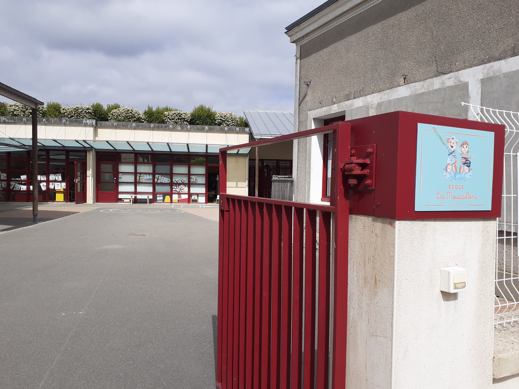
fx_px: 405
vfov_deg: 51.4
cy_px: 194
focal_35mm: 27
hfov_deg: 65.3
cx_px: 260
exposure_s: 1/2488
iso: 40
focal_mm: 3.6
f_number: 1.9
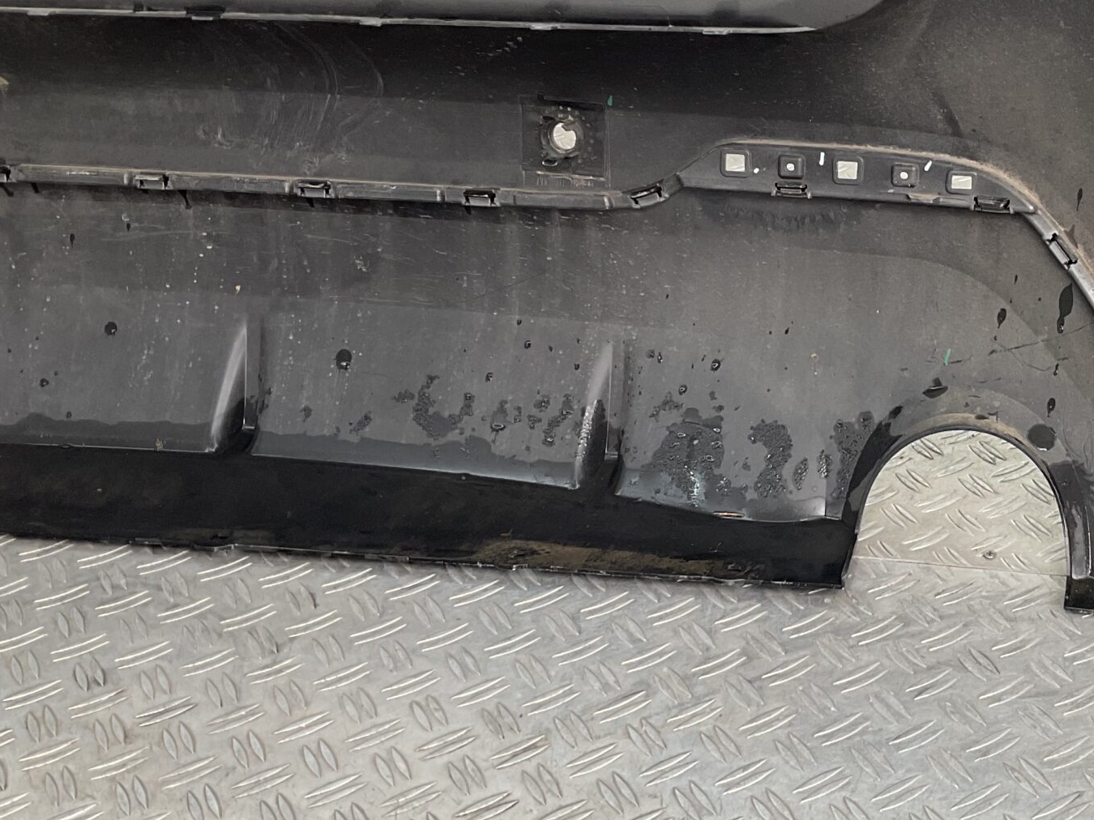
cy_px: 319
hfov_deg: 33.4
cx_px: 951
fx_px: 1738
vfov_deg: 26.5
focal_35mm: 55
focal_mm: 3
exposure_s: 1/100
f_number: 1.8
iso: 25
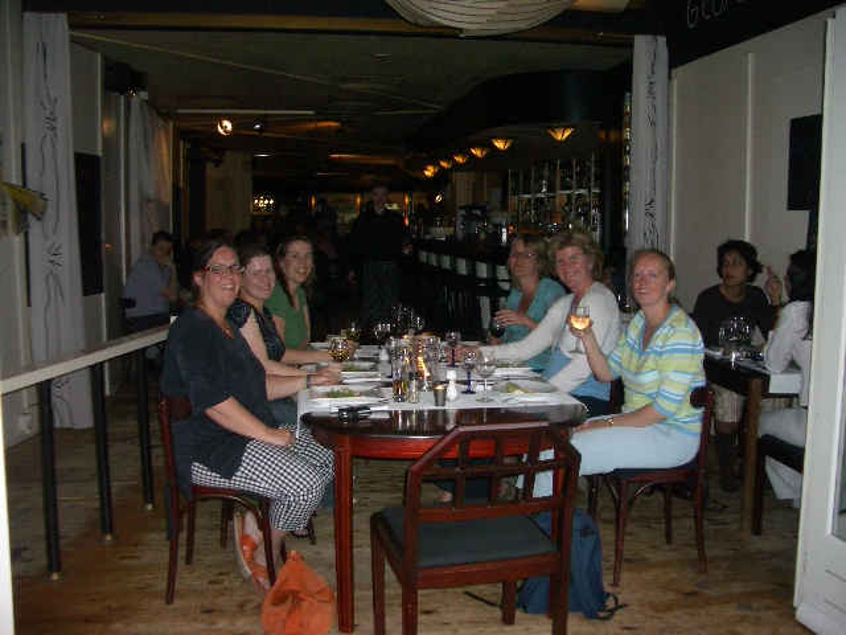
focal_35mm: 35
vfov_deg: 40.7
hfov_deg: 52.6
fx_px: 855
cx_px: 423
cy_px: 318
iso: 100
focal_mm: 5.8
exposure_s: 1/60
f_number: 2.6
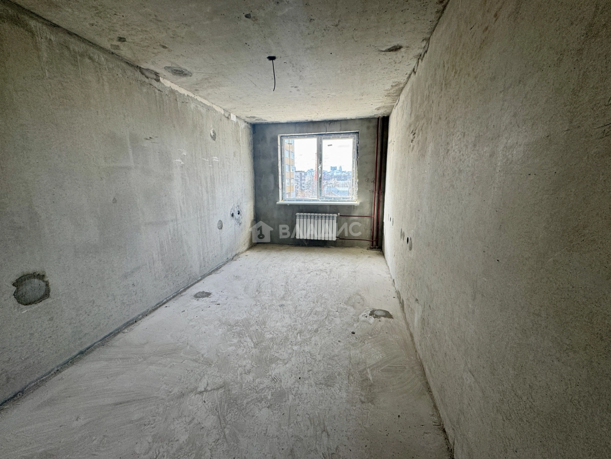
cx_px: 306
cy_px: 230
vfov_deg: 85.7
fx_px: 247
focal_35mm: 14
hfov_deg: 102.1
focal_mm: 2.22
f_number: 2.2
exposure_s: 1/99
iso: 80
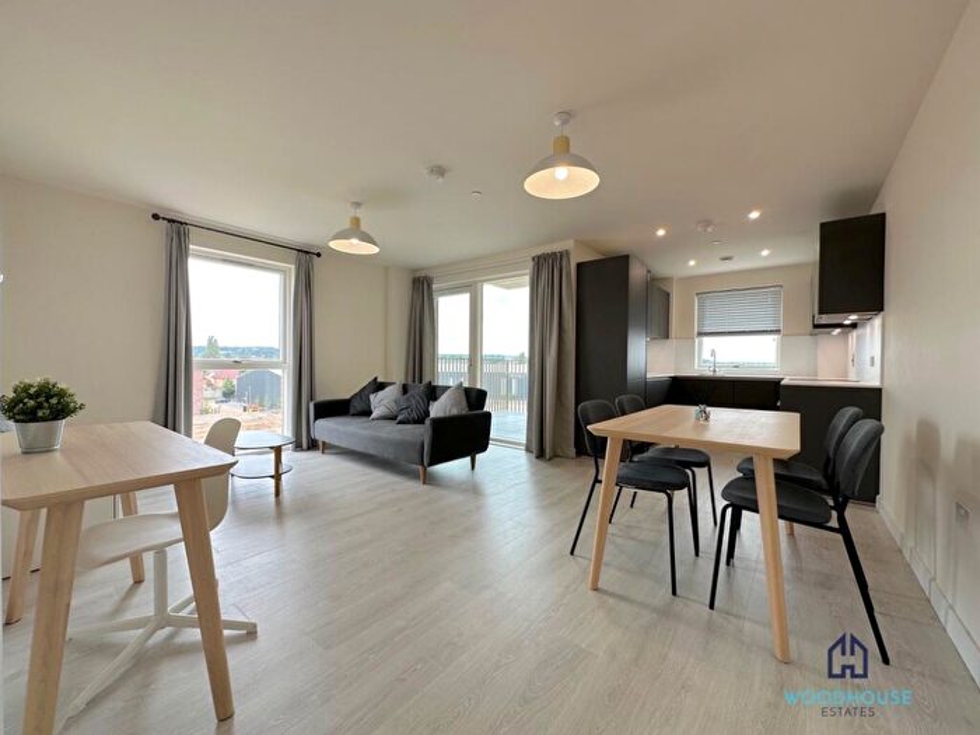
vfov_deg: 85.7
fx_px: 396
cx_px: 490
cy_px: 368
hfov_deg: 102.1
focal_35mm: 14
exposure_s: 1/100
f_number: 2.2
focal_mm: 2.22
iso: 40
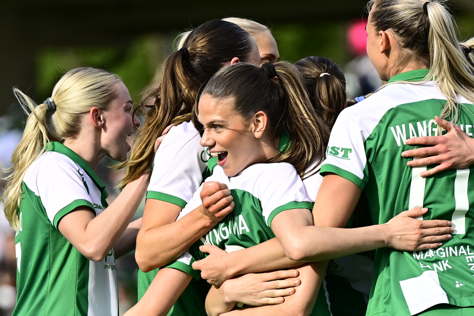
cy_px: 158
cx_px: 237
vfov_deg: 6.9
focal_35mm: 200
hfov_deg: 10.3
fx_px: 2633
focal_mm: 200
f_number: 2.8
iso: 140
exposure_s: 1/2000
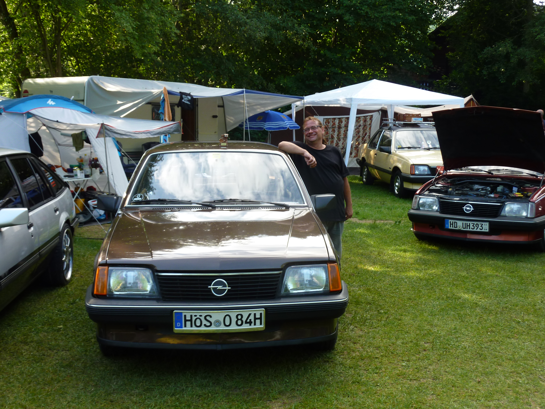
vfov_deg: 32.2
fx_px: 708
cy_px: 204
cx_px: 272
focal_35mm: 45
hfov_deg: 42.1
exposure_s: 1/60
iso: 80
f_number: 3.7
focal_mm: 7.3
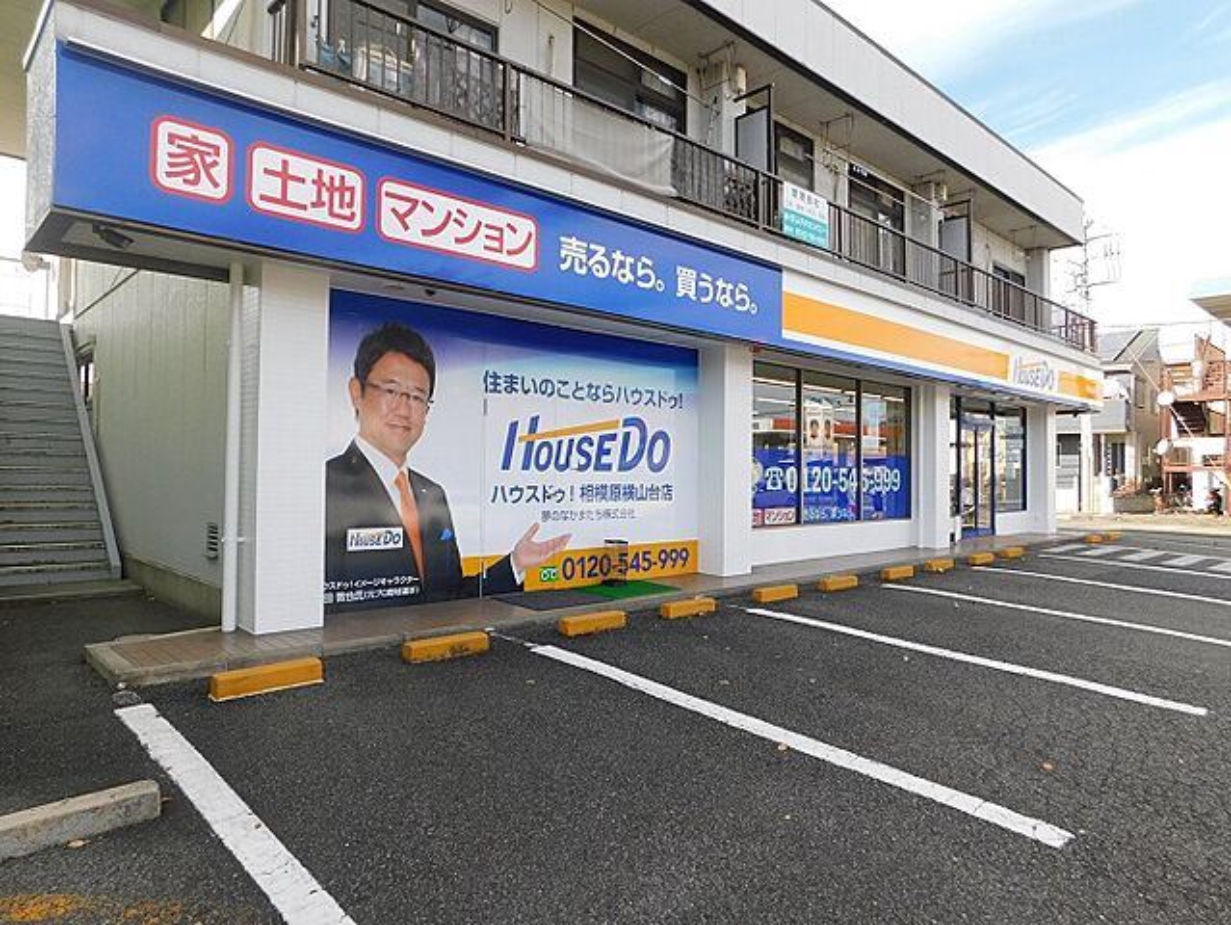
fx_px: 818
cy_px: 462
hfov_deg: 73.9
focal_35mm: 23
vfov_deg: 58.9
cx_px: 616
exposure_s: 1/640
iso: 125
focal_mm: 4
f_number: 3
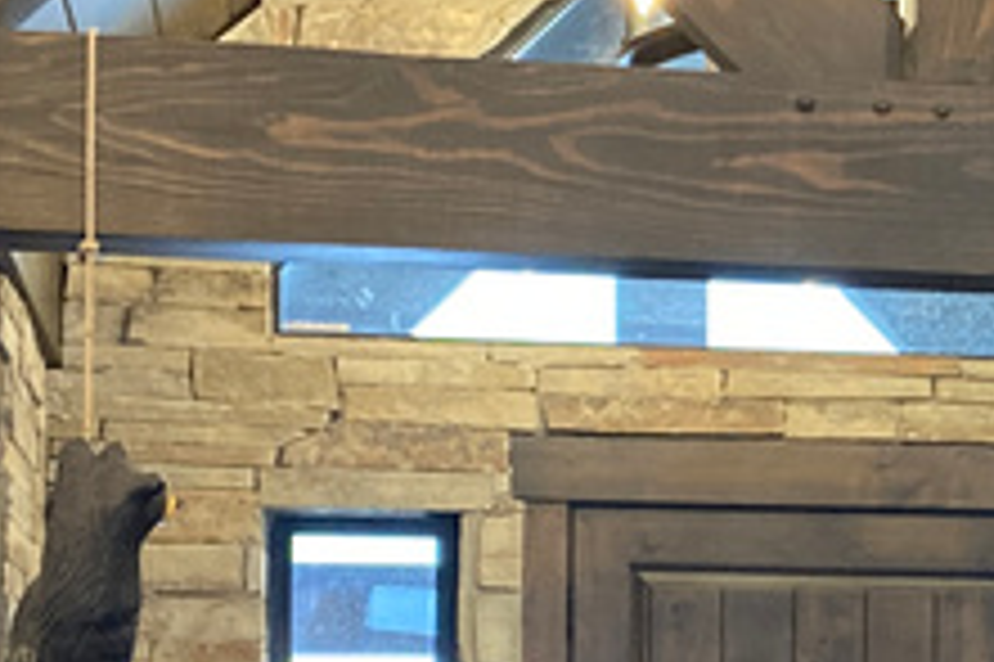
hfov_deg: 14.7
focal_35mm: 135
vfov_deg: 10.1
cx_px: 1160
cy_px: 676
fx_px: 3725
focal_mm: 3.99
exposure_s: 1/60
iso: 250
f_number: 1.8
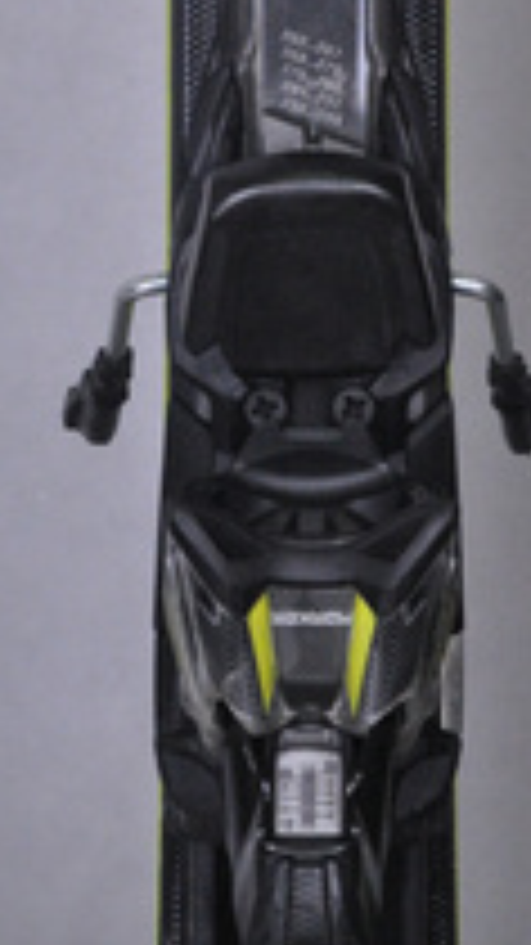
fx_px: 7168
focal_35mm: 286
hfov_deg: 4.2
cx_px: 560
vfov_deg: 7.5
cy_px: 18
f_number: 8
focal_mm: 85
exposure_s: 1/125
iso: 3200
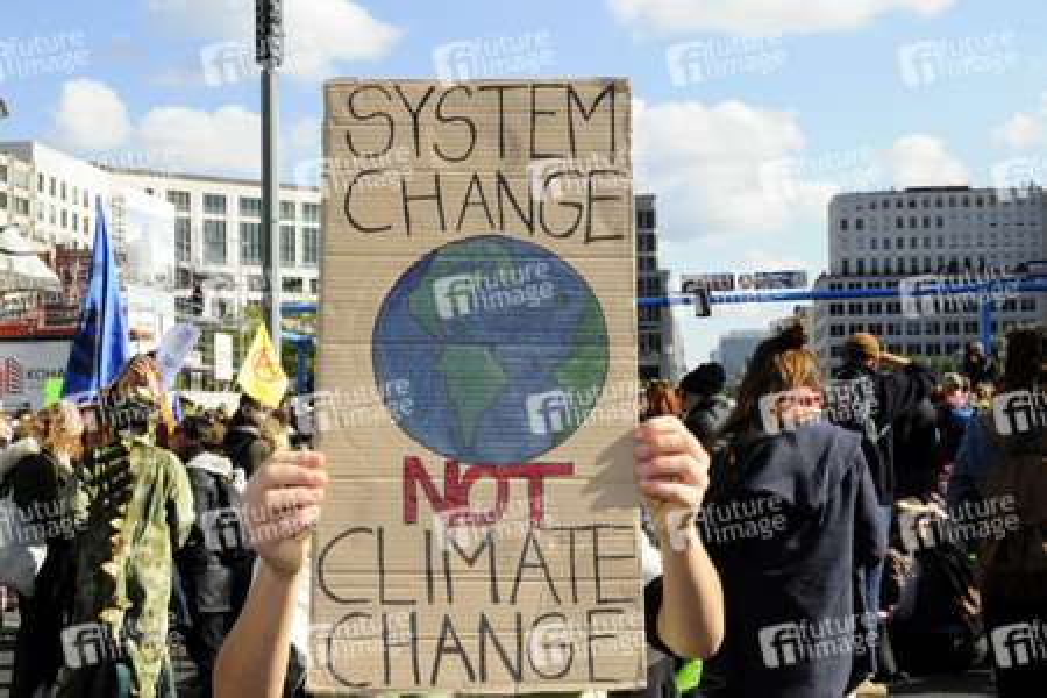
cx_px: 524
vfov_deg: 25.1
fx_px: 1570
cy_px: 349
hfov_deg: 36.9
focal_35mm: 54
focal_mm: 36
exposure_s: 1/200
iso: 1400
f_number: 29
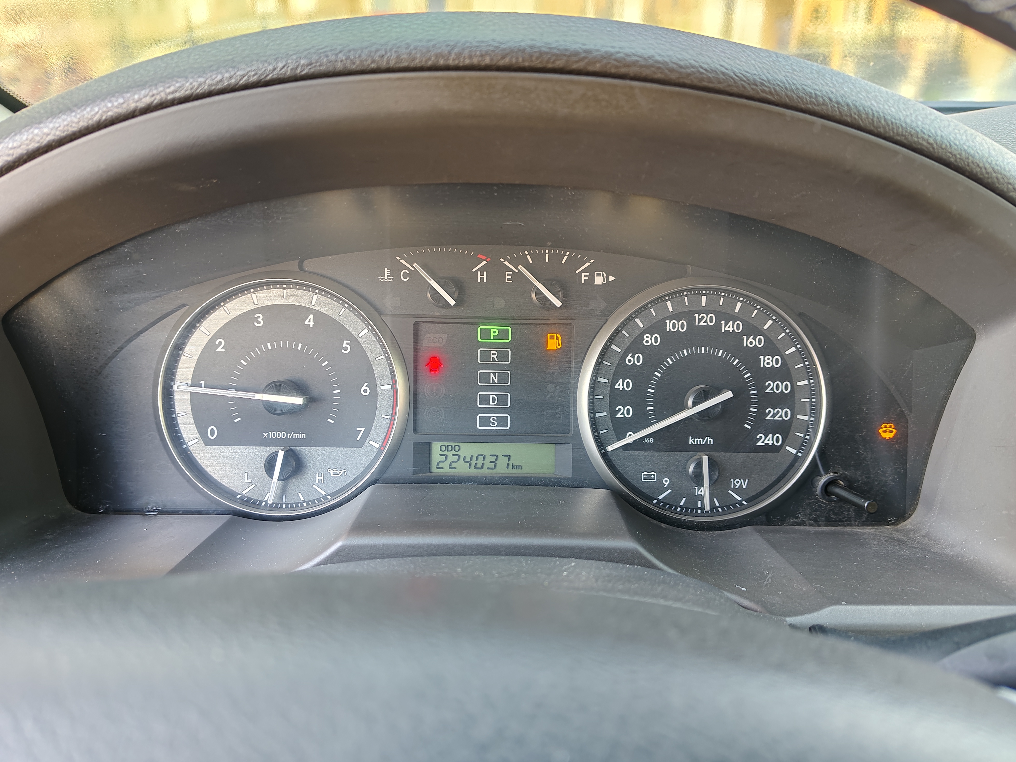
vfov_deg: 56.8
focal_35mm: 24
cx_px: 506
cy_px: 374
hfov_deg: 71.6
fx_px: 704
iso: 162
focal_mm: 5.56
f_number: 1.88
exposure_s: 1/20
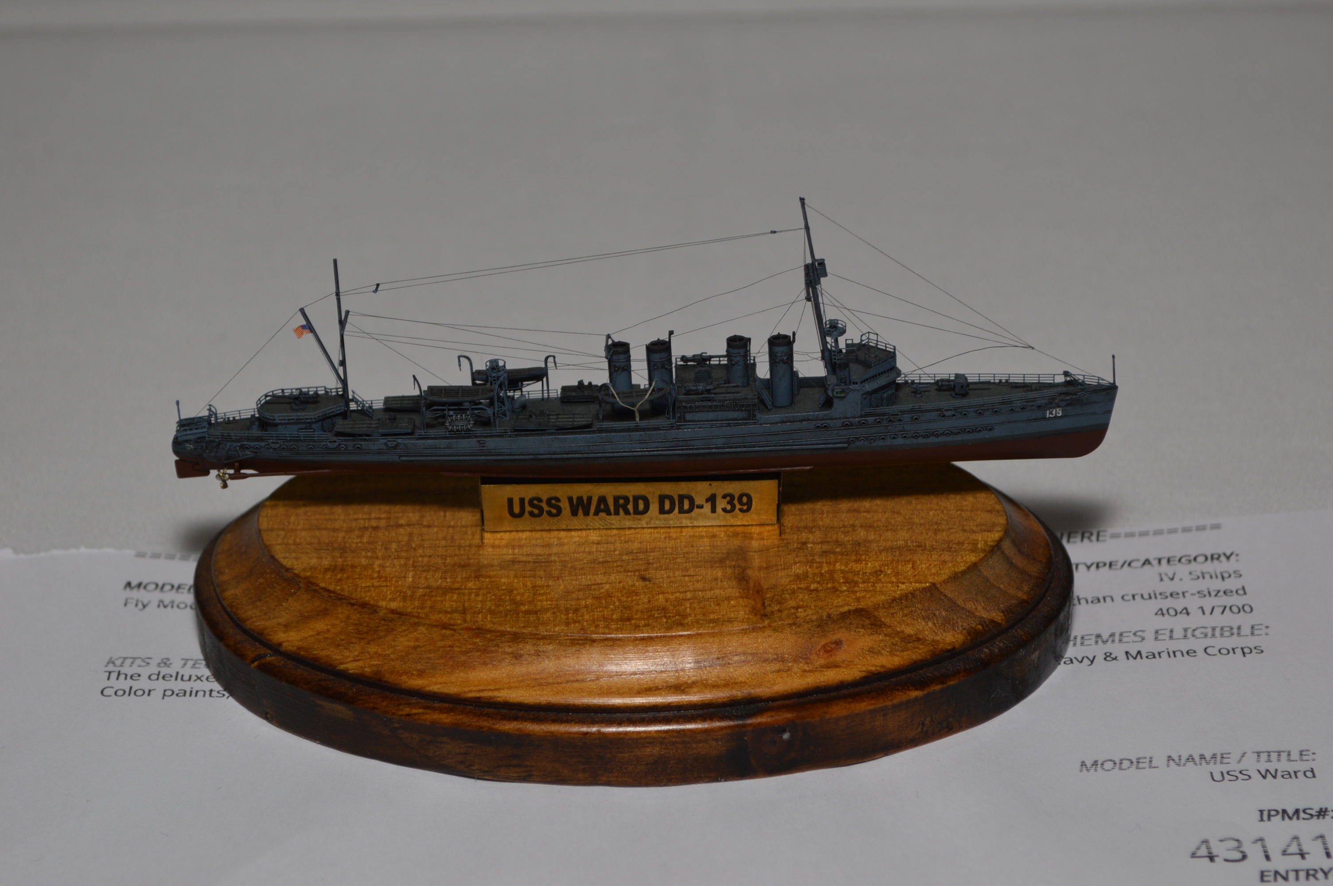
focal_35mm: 82
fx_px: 3052
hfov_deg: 24.6
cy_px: 443
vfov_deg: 16.5
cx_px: 666
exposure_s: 1/60
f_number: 8
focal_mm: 55
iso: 100
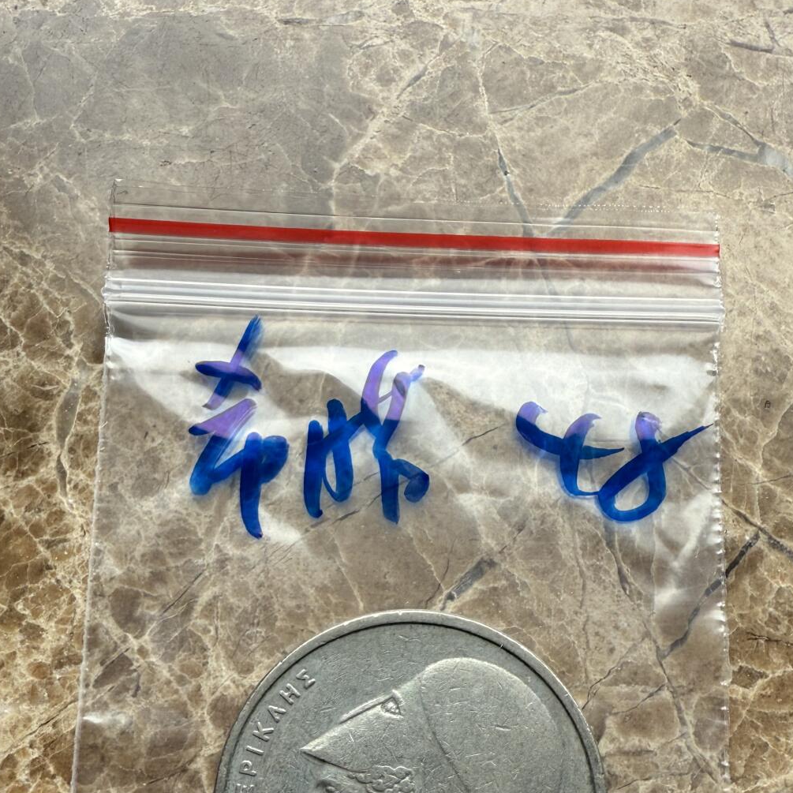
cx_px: 425
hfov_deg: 43.8
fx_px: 985
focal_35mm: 38
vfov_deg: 42.1
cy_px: 626
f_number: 2.2
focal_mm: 2.22
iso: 40
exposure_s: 1/177
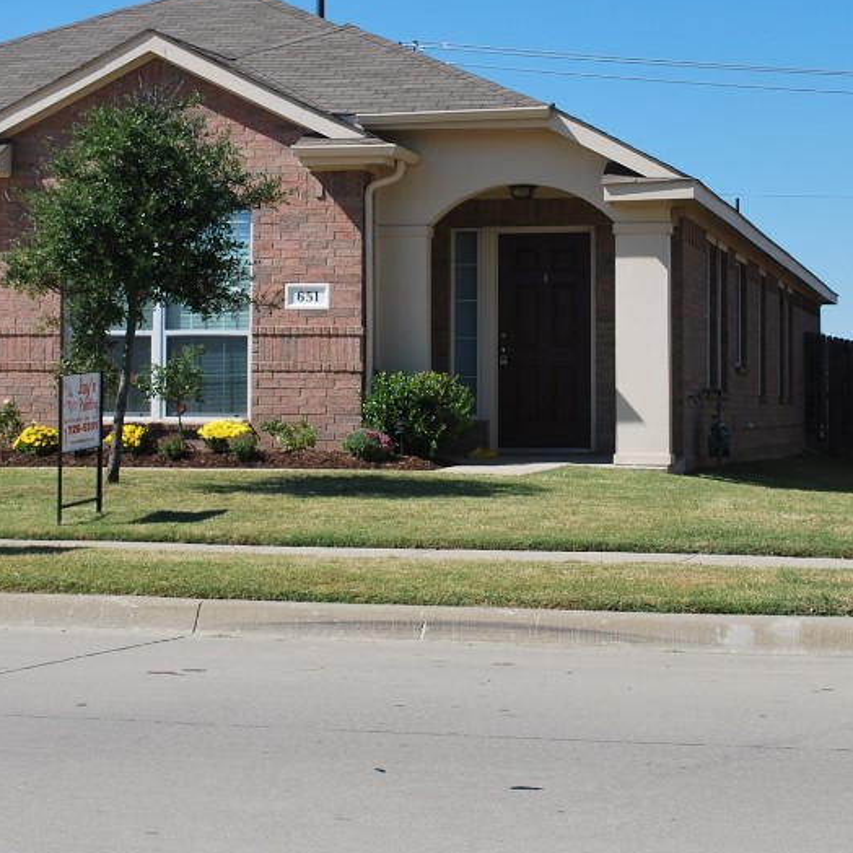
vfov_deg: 21.3
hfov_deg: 21.4
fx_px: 2256
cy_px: 291
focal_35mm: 81
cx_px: 431
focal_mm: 29
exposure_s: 1/250
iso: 100
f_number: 8
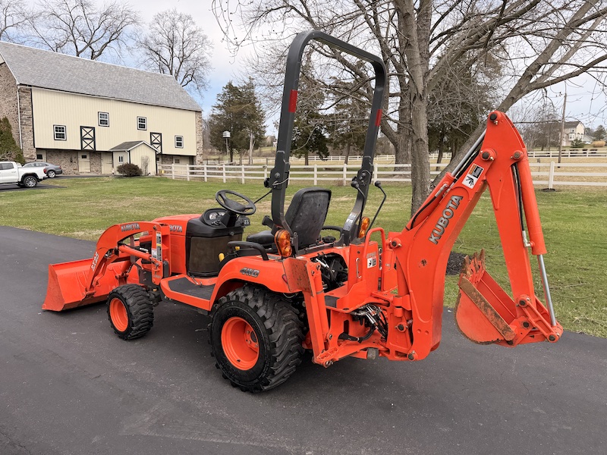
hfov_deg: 71.6
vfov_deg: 56.8
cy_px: 228
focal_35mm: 24
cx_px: 304
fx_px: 421
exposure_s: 1/2801
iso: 80
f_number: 1.78
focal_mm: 6.76
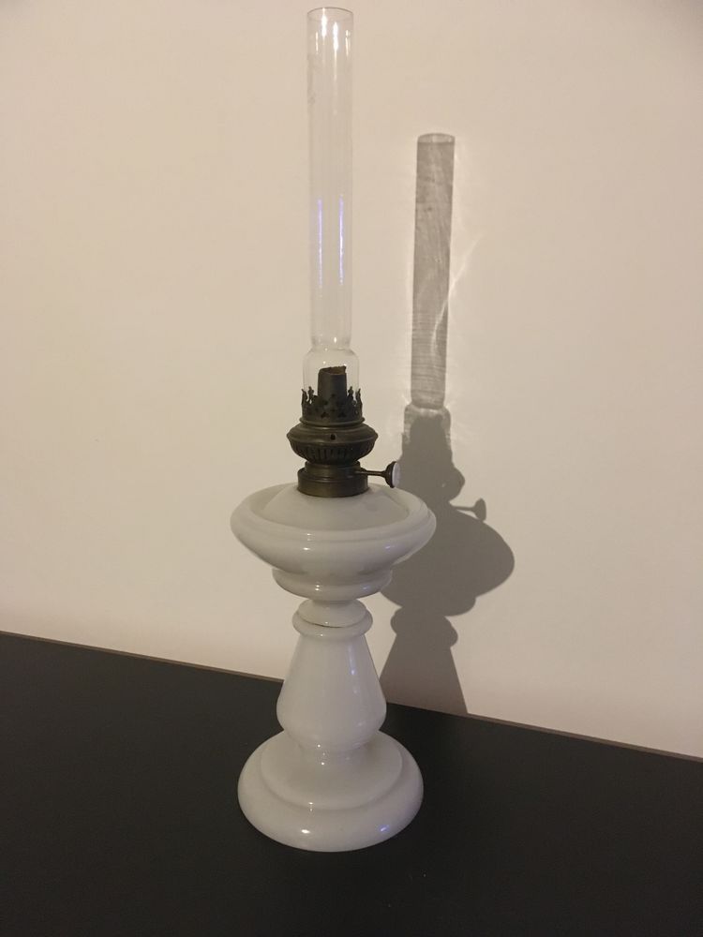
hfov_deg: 48.2
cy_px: 468
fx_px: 785
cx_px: 352
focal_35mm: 29
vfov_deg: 61.7
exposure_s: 1/17
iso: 500
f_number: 2.2
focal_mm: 4.15
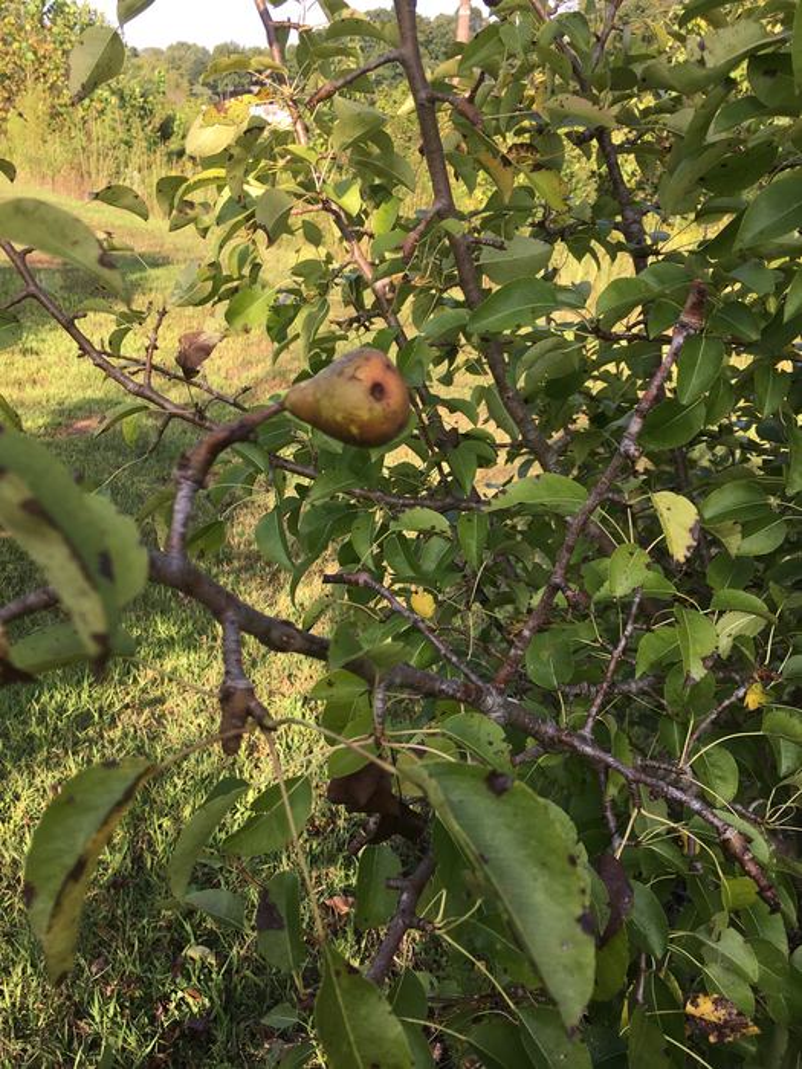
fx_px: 896
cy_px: 534
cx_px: 401
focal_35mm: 29
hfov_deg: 48.2
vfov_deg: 61.7
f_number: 2.2
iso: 25
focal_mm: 4.15
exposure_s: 1/411
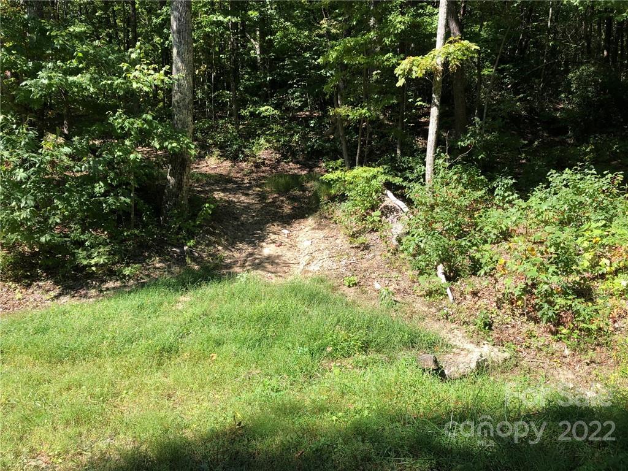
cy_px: 236
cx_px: 314
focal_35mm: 28
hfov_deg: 63.4
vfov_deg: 49.7
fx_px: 508
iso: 20
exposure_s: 1/558
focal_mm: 4
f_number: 1.8
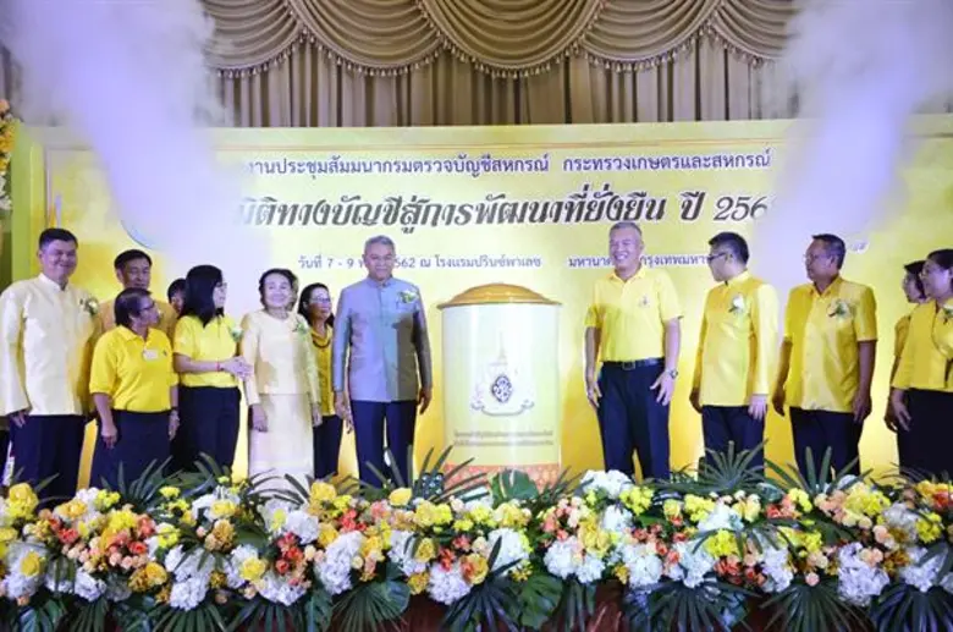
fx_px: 1374
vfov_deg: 25.9
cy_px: 316
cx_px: 476
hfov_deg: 38.3
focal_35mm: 52
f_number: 5.6
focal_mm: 52
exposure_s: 1/125
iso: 1250
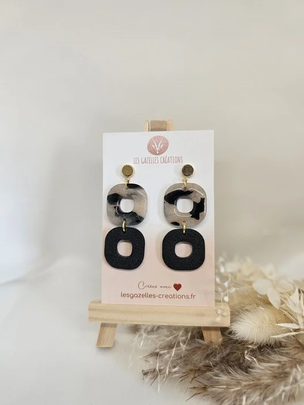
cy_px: 202
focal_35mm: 23
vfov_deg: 73.9
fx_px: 269
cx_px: 152
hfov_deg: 58.9
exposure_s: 1/100
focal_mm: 6.3
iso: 16
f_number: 1.7
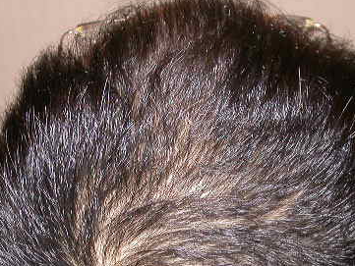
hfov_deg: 17.9
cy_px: 214
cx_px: 185
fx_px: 1128
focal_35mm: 110
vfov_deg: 13.4
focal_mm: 12.9
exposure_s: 1/60.3
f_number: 3.1
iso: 100
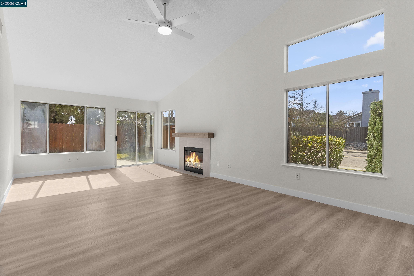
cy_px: 138
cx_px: 207
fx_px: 195
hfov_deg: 93.3
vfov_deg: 70.4
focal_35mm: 17
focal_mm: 17
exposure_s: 1/80
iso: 400
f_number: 6.3
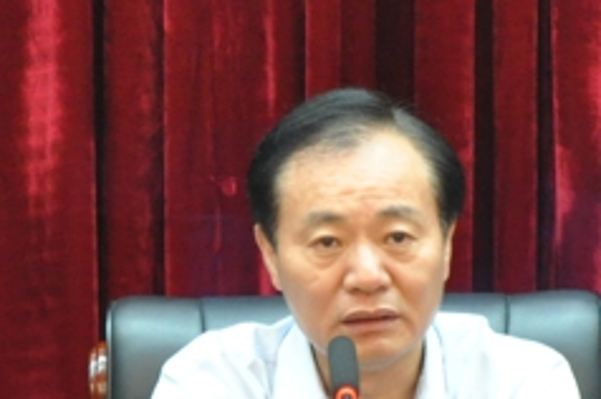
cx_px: 386
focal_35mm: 397
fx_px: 6623
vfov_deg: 3.4
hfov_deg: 5.2
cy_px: 292
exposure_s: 1/25
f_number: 5.6
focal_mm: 105
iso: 1600
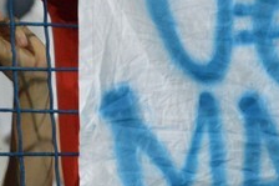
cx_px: 234
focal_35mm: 754
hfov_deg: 2.7
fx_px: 5839
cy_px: -36
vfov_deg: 1.8
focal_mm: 125
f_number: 5.6
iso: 1600
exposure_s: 1/125
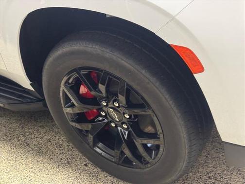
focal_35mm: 48
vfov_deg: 30.3
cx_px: 122
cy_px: 92
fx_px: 340
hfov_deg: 39.7
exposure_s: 1/30
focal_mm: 6.76
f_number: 1.78
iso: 640
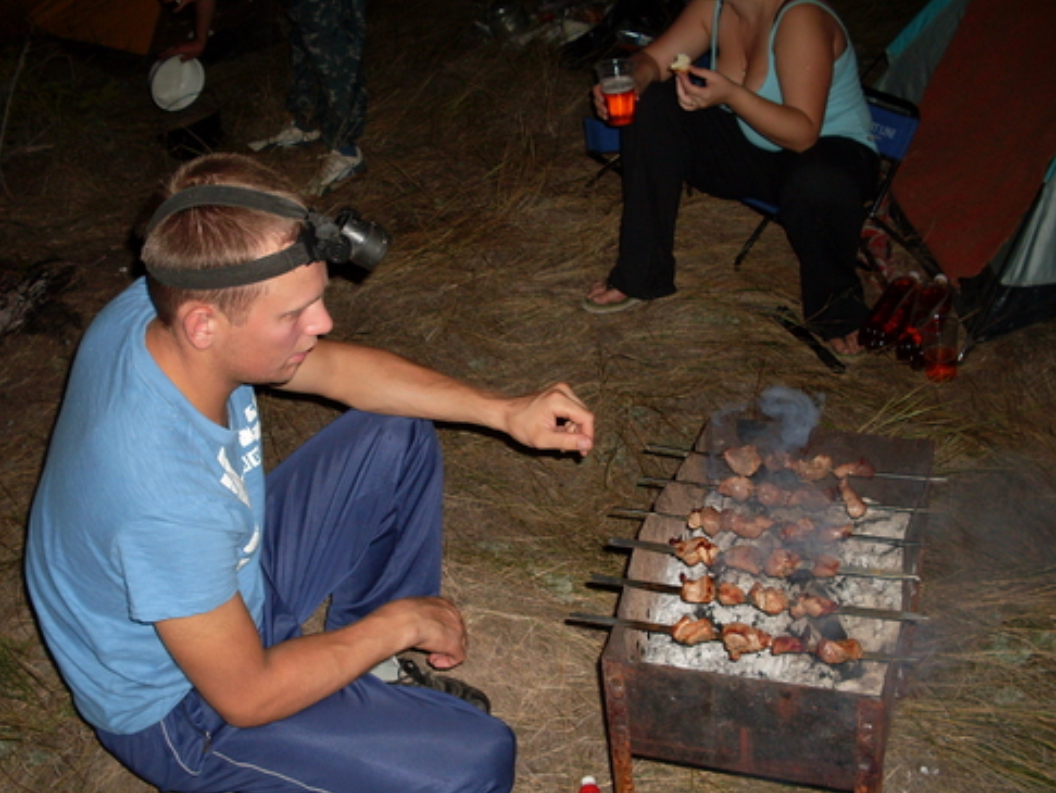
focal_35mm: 43
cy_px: 418
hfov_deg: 43.8
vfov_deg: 33.6
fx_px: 1312
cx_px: 489
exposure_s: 1/45
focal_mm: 6.3
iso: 100
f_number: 2.8
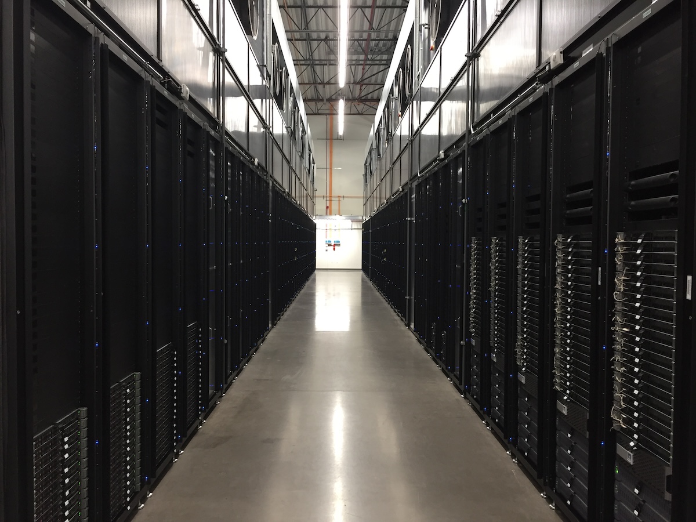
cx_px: 348
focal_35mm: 29
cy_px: 261
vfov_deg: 48.2
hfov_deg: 61.7
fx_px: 583
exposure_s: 1/30
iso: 100
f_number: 2.2
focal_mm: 4.15
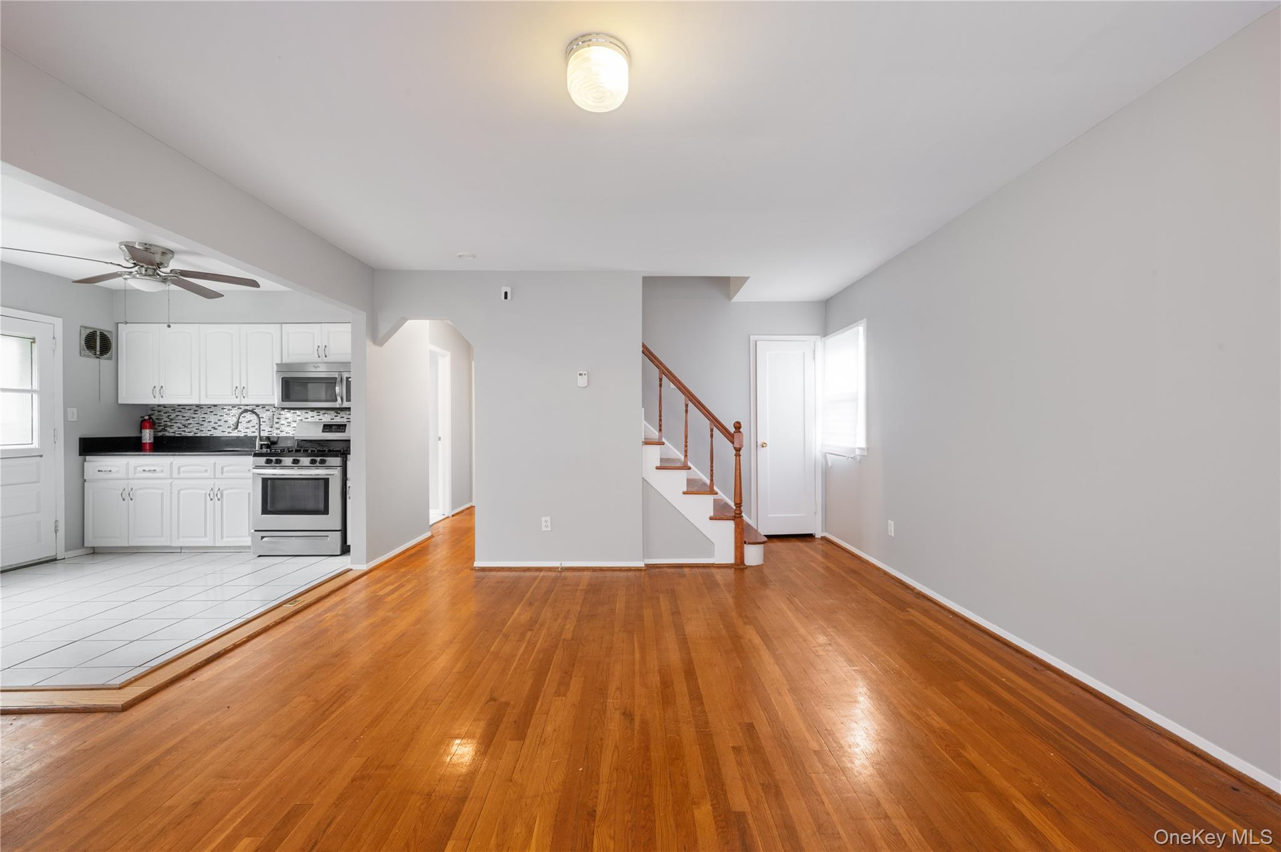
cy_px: 426
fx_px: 498
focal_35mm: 14
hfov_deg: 104.3
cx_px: 640
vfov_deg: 81.1
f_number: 14
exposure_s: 2
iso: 400
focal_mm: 14
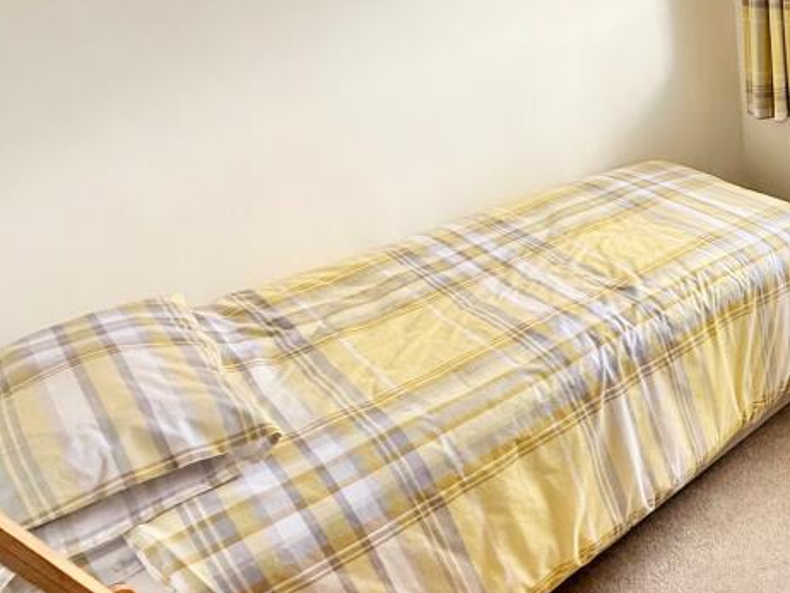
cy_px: 236
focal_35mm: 31
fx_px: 708
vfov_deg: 45.2
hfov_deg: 46.8
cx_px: 819
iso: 125
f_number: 2.2
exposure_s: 1/99
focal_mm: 2.22
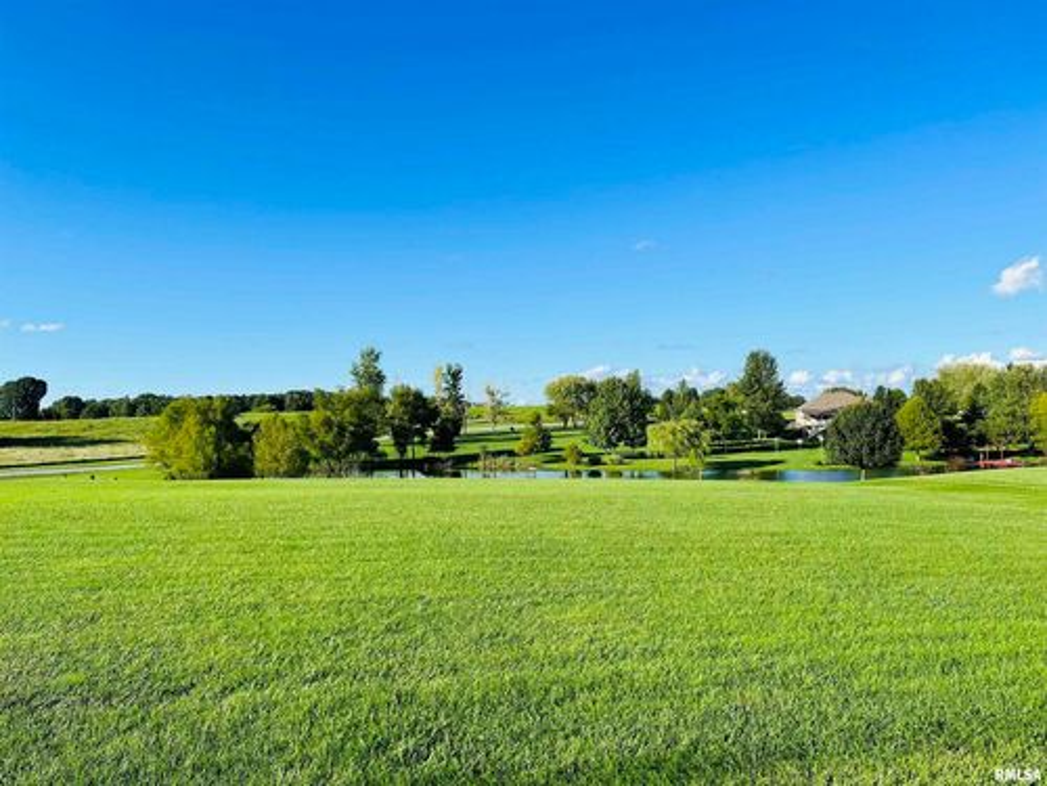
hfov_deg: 67.3
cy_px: 393
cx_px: 524
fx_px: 786
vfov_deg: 53.1
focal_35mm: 26
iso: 50
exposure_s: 1/3831
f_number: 1.5
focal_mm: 5.7
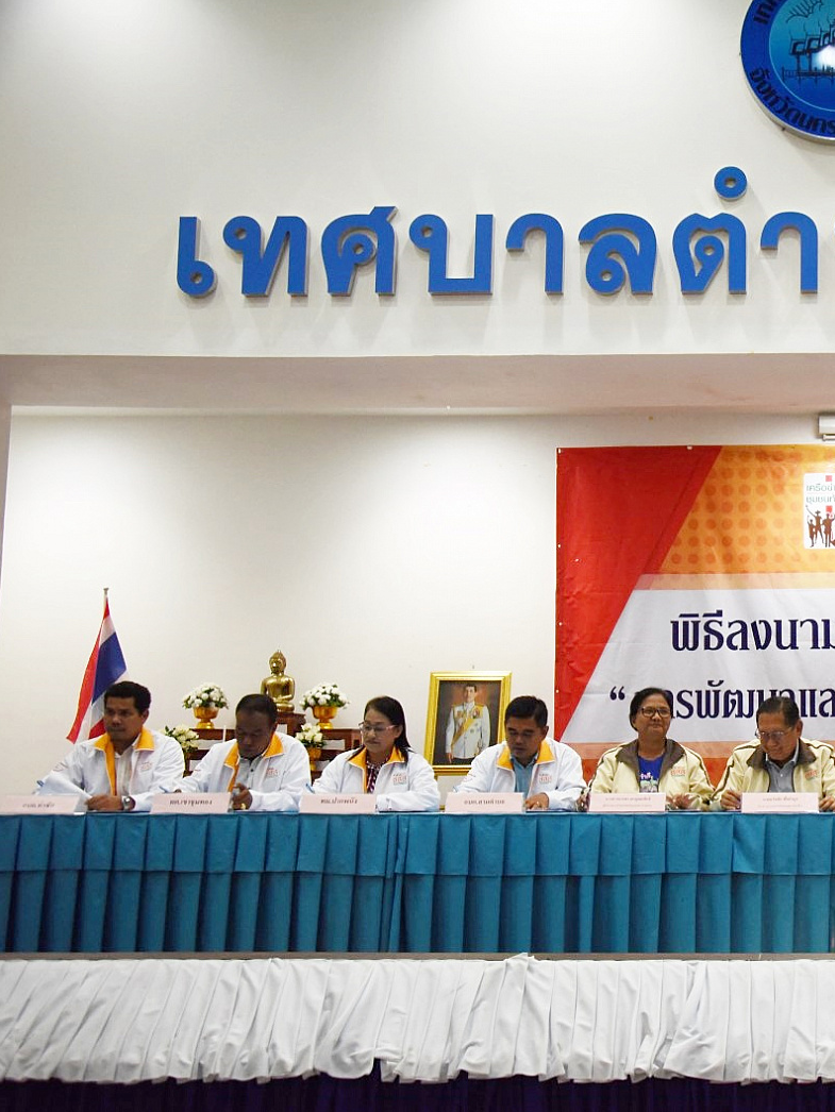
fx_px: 1607
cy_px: 563
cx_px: 848
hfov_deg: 27.4
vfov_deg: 38.2
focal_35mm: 50
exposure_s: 1/200
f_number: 3.8
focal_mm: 34
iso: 2500
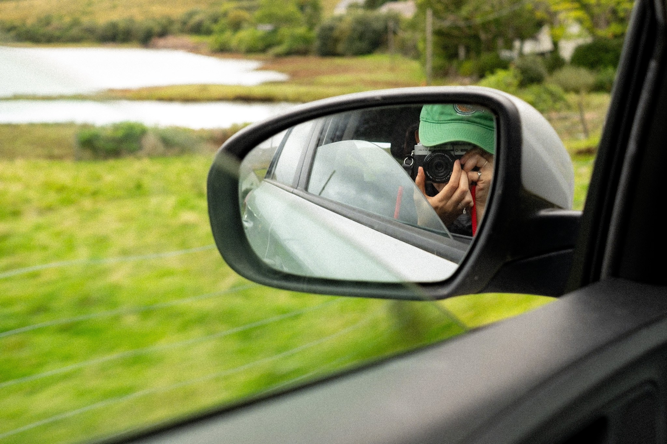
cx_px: 334
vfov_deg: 32.6
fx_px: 760
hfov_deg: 47.4
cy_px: 222
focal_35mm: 41
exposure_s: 1/60
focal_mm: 27
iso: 250
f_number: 4.5
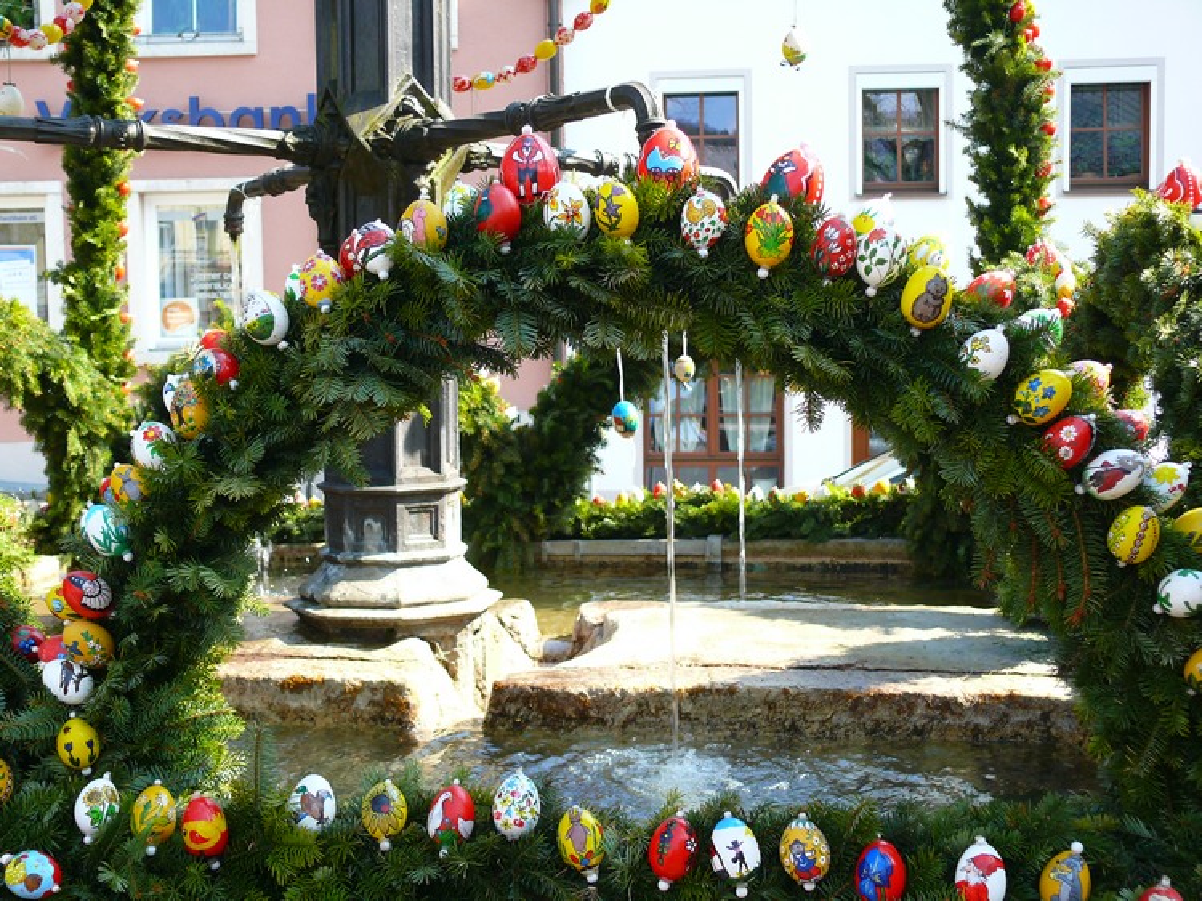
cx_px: 601
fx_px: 1458
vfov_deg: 34.3
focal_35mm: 42
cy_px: 450
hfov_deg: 44.8
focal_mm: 9
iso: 100
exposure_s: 1/100
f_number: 2.8
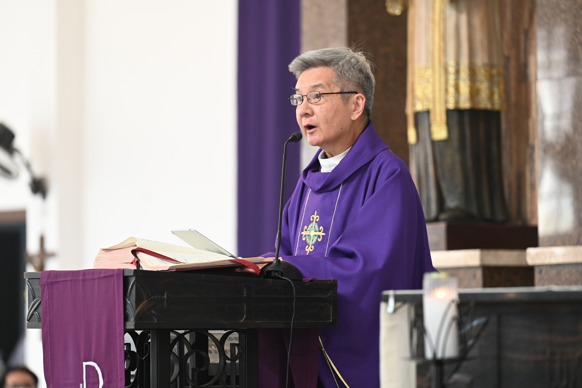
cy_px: 194
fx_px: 3233
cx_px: 291
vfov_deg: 6.9
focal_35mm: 200
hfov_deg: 10.3
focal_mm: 200
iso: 2000
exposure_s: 1/250
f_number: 3.5
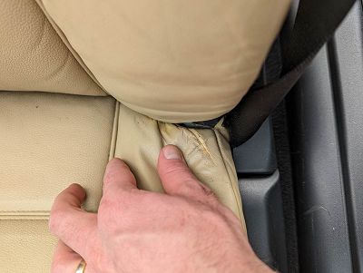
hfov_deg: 71.5
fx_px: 252
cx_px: 182
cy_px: 136
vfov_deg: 56.9
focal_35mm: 24
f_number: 1.85
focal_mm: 6.81
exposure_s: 1/363
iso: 40
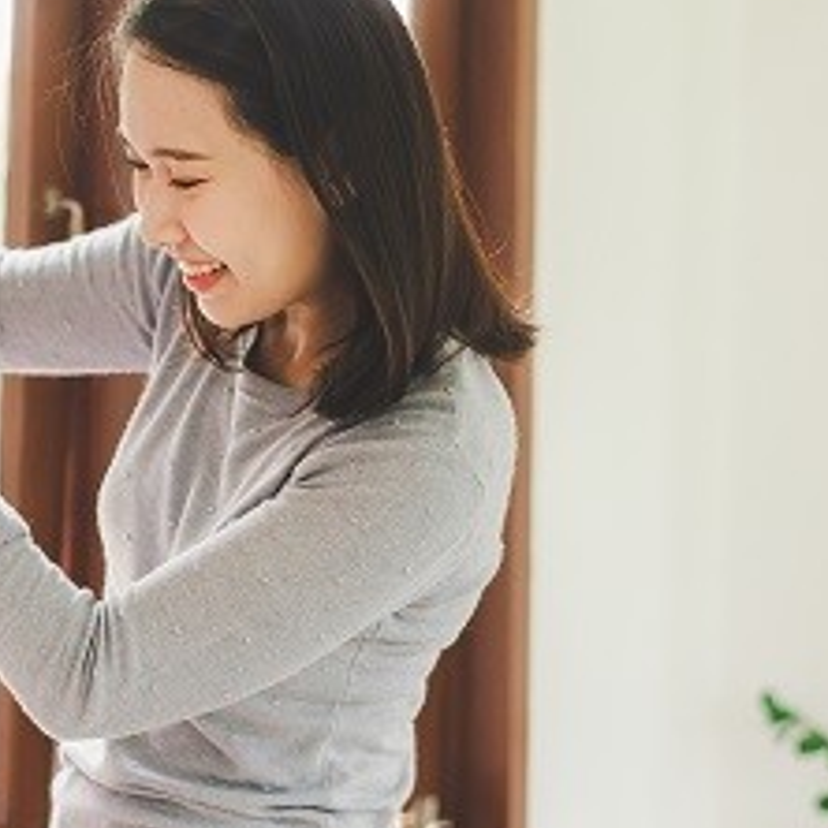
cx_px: 149
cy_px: 438
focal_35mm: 133
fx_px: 3599
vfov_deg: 13.1
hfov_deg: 13.1
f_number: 2
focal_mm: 58
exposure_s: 1/160
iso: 320
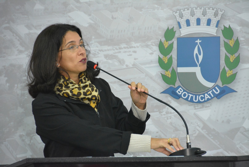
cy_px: 84
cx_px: 124
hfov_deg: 8.1
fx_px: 1765
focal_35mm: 255
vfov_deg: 5.4
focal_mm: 170
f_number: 5.6
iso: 3200
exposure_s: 1/125
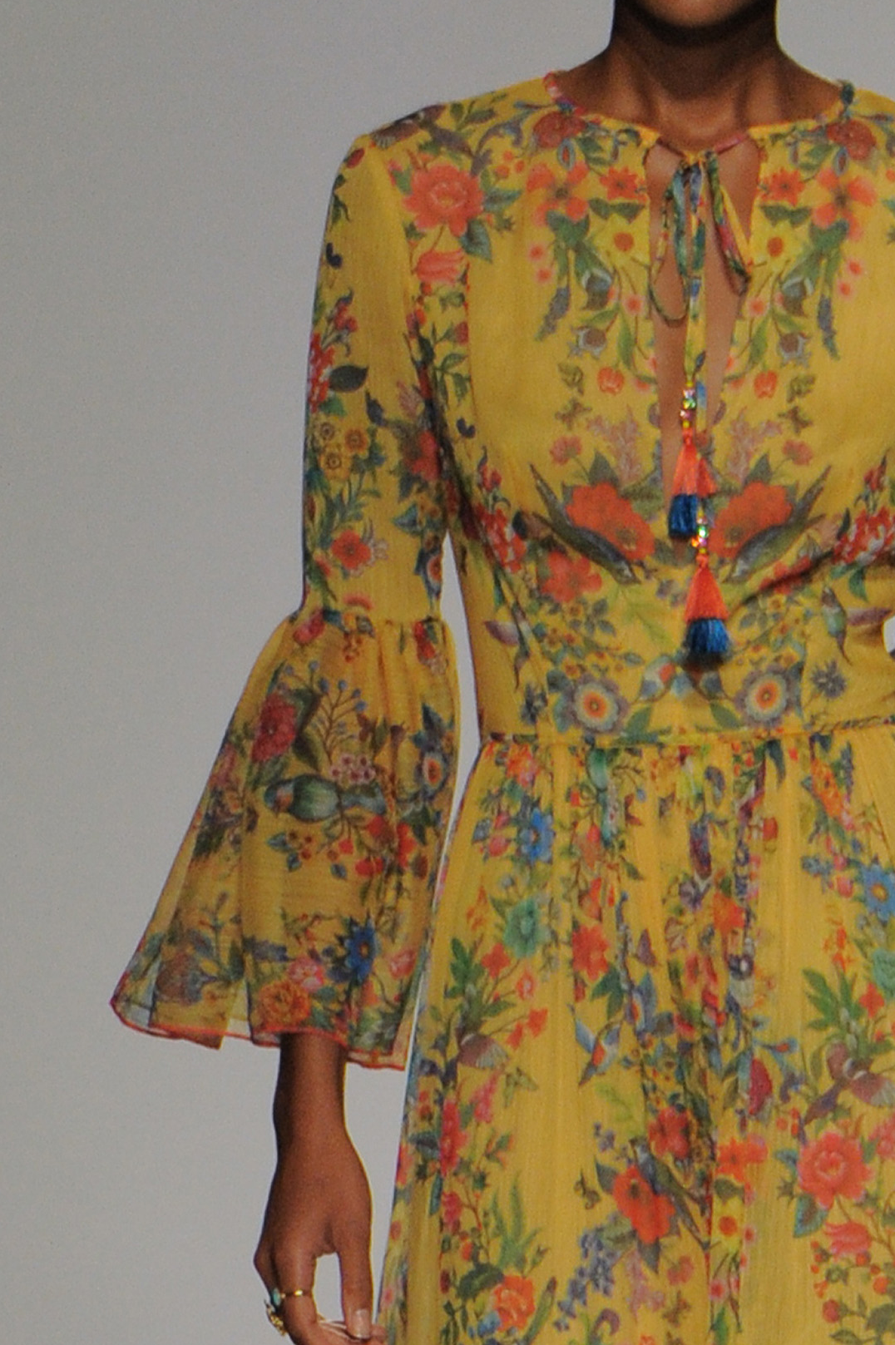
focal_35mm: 1053
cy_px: 1202
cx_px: 711
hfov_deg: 1.3
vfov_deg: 2.0
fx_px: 39316
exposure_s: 1/500
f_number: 5.6
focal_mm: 400
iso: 2500
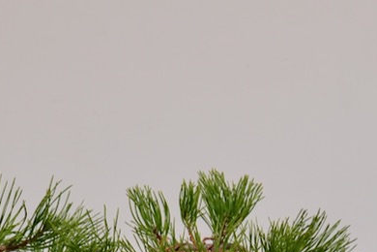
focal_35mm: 246
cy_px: 398
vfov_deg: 5.5
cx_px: 33
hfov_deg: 8.3
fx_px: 2576
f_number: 5
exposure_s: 1/15
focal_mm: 50
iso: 100
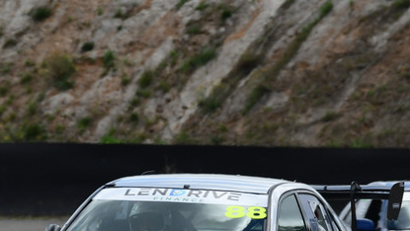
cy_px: 213
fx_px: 12520
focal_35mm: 1151
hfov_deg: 1.9
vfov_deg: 1.1
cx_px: 156
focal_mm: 380
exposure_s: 1/640
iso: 400
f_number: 10
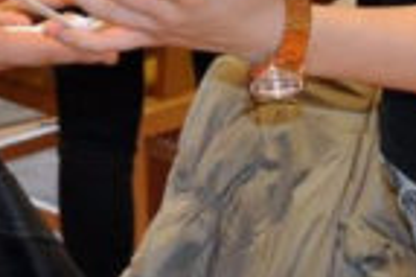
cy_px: -321
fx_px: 2551
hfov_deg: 9.3
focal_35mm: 221
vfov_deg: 6.0
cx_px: 108
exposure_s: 1/125
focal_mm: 28
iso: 640
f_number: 4.5
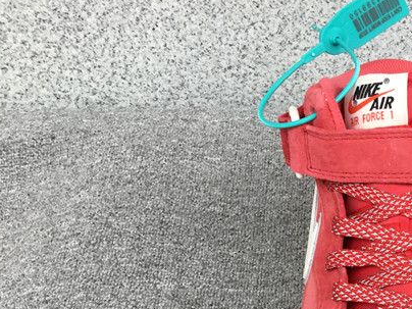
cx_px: 449
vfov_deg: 20.3
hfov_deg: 26.1
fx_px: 821
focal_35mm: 69
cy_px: 341
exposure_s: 1/100
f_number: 2.4
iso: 40
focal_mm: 3.3
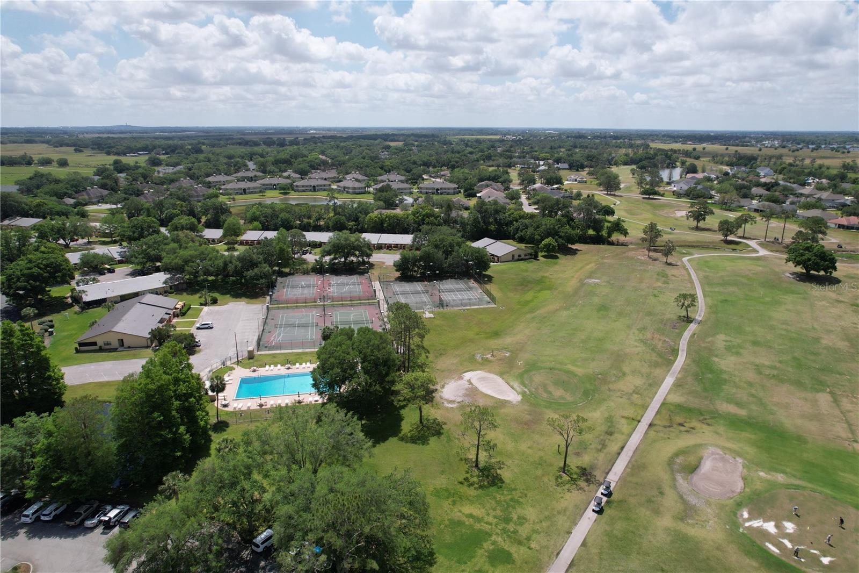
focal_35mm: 22
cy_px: 286
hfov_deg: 78.6
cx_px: 430
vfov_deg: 57.2
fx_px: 525
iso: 140
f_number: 2.8
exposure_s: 1/3200
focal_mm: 8.38
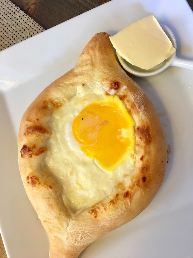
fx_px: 216
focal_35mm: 29
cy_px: 129
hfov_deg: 48.2
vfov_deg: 61.7
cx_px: 96
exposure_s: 1/17
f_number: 2.2
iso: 50
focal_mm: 4.15
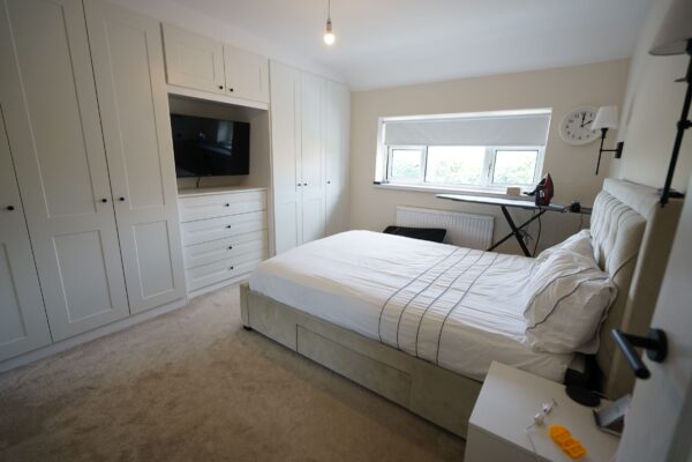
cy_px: 231
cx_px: 346
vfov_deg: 73.7
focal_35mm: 16
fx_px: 308
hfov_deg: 96.7
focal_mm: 16
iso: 400
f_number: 4
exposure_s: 1/80
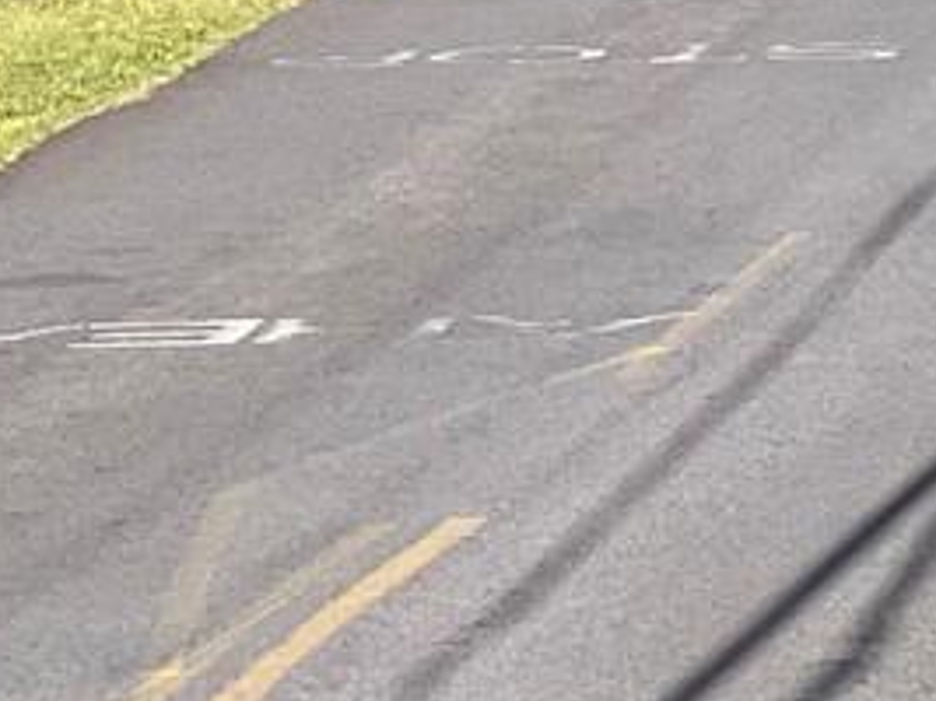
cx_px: 908
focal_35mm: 462
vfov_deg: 3.2
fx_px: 12487
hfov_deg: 4.3
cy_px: -245
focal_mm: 9
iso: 32
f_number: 2.8
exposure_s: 1/630
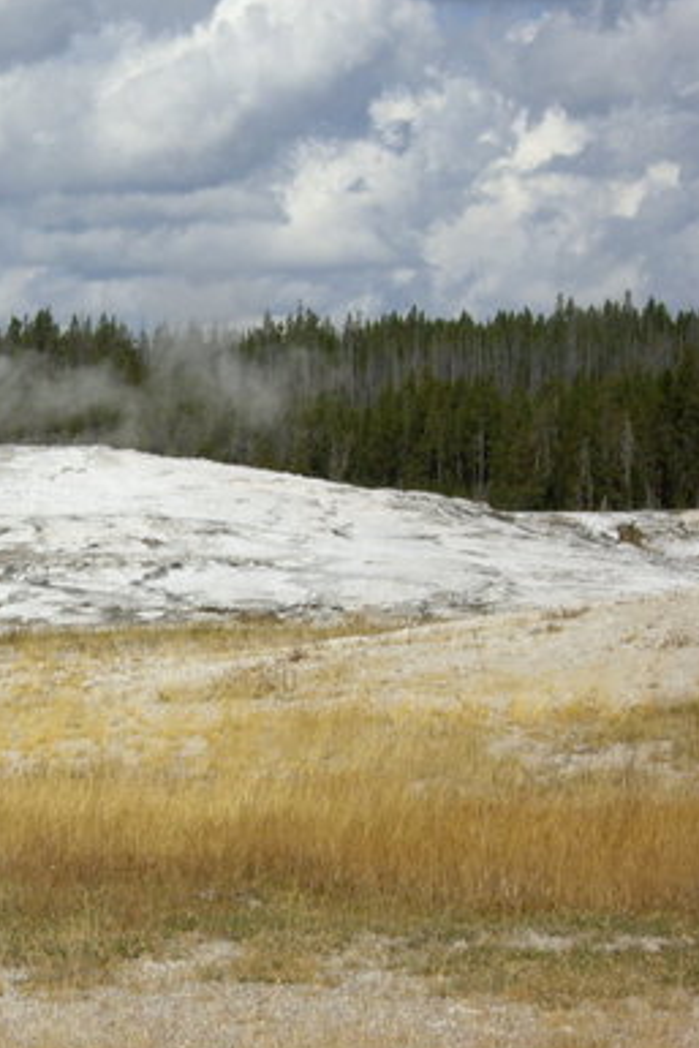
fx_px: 5732
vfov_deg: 10.4
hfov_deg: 6.9
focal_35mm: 197
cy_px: 495
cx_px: -76
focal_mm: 18.6
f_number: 8.3
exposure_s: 1/250
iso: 50
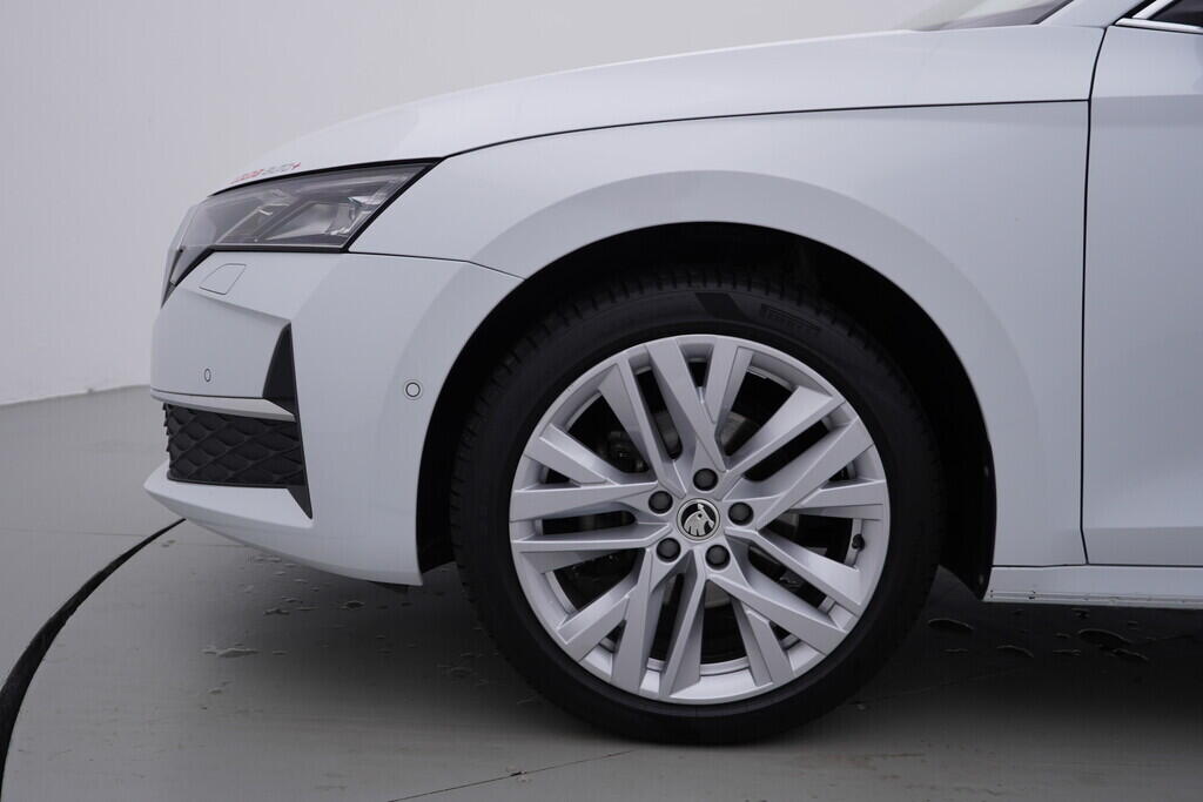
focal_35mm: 36
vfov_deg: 36.9
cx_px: 602
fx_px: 1203
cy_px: 401
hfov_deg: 53.1
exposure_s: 1/250
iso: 125
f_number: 2.8
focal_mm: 24
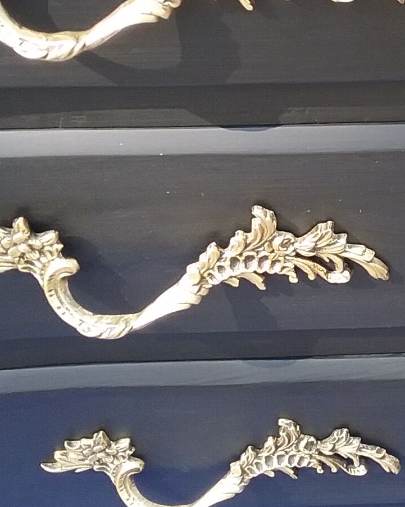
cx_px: 457
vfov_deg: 21.9
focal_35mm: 87
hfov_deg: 17.0
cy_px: 163
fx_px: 1303
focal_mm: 3.3
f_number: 2.2
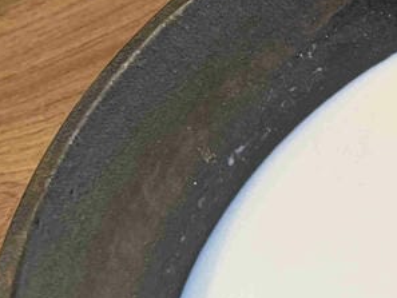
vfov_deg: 13.9
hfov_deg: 15.3
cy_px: 307
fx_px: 1205
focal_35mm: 105
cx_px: 775
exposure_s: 1/121
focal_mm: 5.7
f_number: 1.5
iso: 64
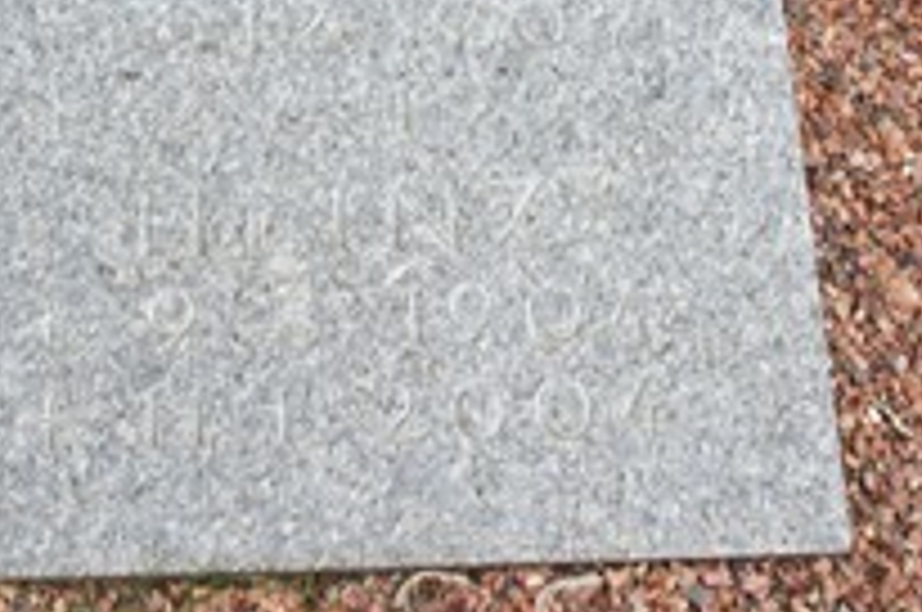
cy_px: -32
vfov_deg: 15.8
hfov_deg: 24.1
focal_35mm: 84
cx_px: 355
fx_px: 2151
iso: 400
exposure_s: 1/200
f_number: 6.3
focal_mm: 25
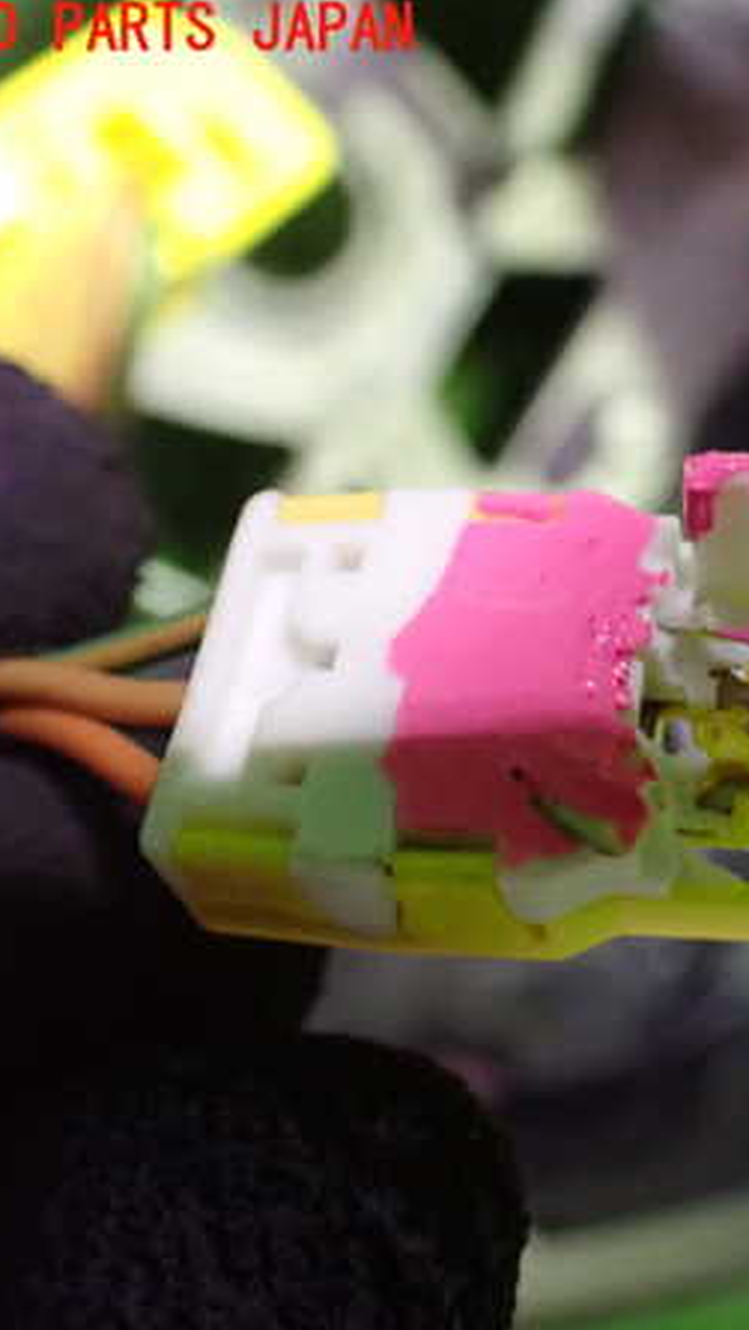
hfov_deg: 25.6
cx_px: 767
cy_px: 665
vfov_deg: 46.4
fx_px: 1553
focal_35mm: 44
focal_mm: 5.4
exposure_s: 1/30
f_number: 2.3
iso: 1250
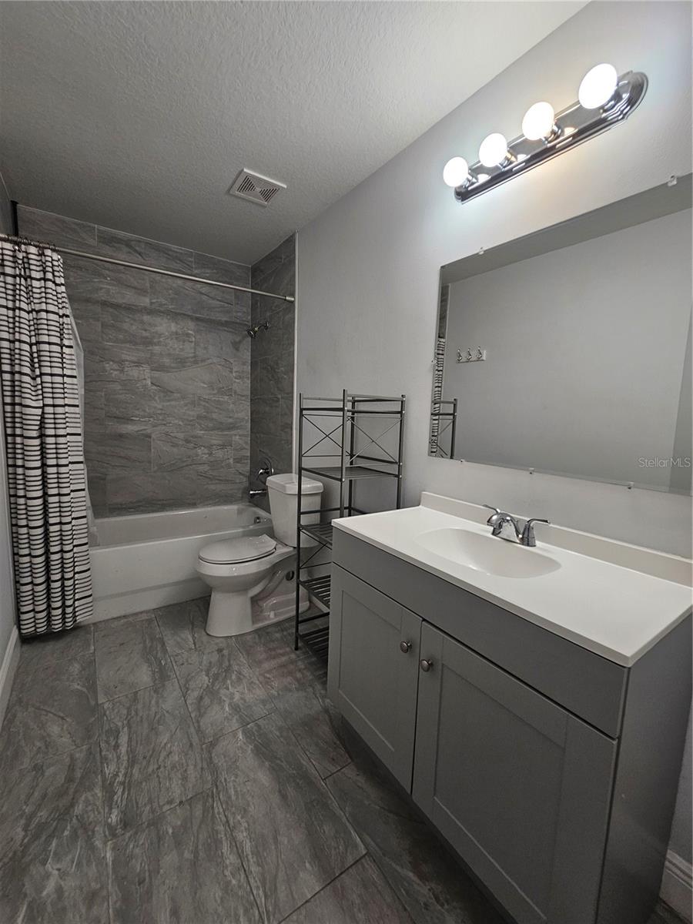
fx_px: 347
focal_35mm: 13
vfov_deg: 106.2
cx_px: 346
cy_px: 462
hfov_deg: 89.9
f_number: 2.2
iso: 100
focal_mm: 2.2
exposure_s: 1/60
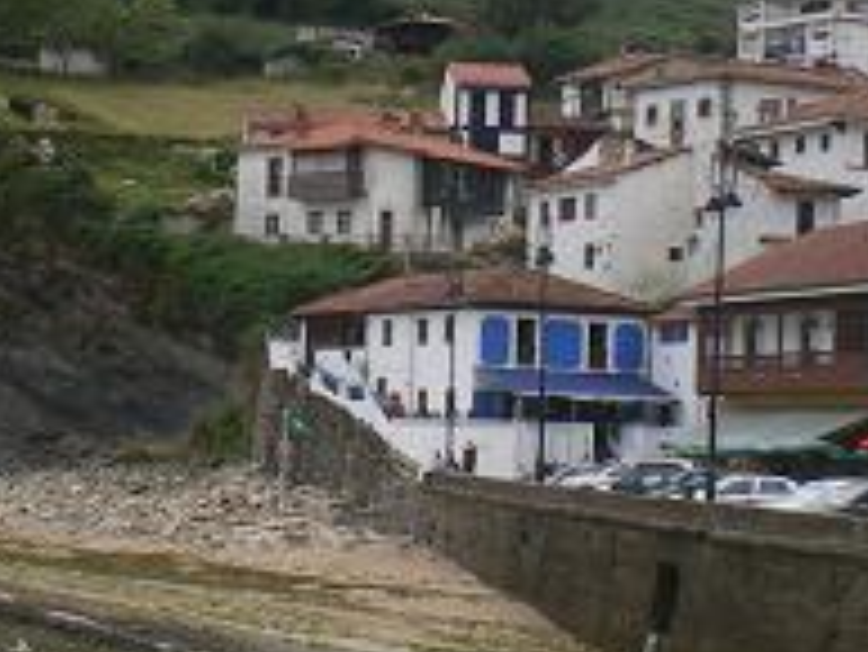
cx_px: 297
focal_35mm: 104
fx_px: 2609
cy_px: 342
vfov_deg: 14.2
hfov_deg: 18.8
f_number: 4.6
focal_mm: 6.3
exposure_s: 1/400
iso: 64
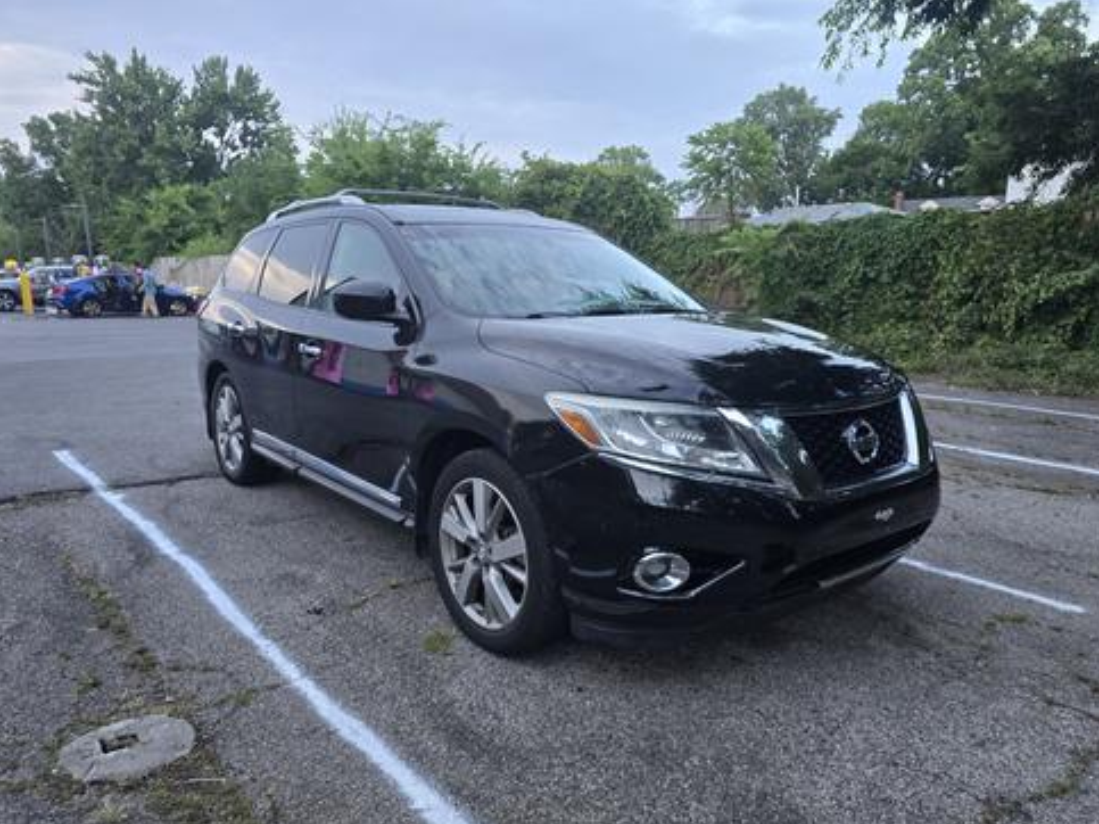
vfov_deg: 56.8
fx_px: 762
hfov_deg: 71.6
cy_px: 426
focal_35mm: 24
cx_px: 535
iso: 200
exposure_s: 1/120
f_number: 1.7
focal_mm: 6.3
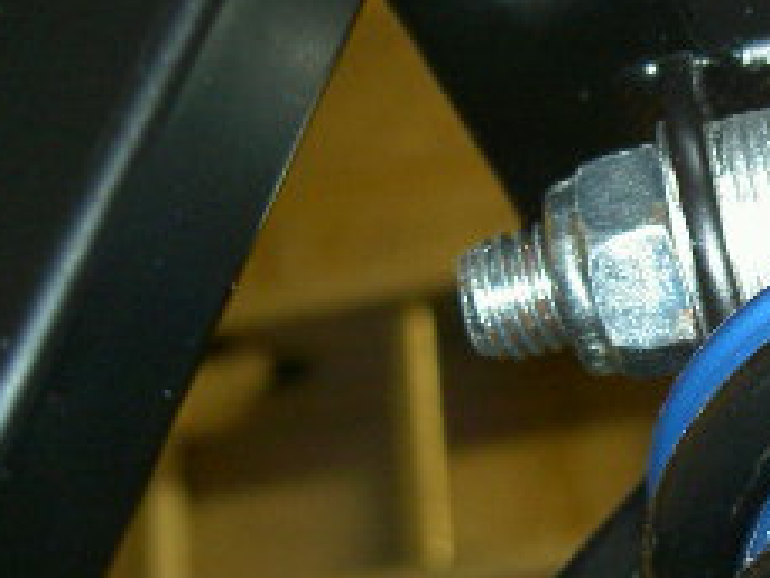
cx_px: 868
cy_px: 282
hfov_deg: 17.4
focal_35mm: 109
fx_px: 2426
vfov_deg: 13.6
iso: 100
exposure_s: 1/59.5
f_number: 2.8
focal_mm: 8
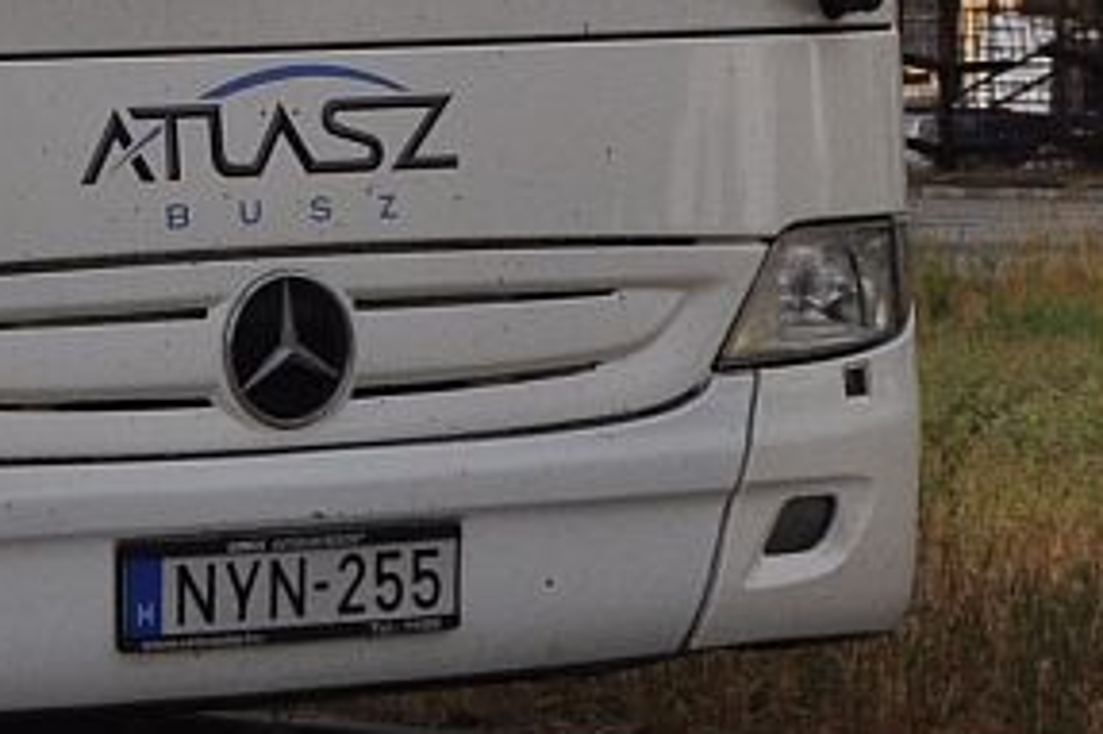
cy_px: -546
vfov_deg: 4.8
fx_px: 8604
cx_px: -867
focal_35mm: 281
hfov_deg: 7.1
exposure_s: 1/2000
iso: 400
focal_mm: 38
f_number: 7.1
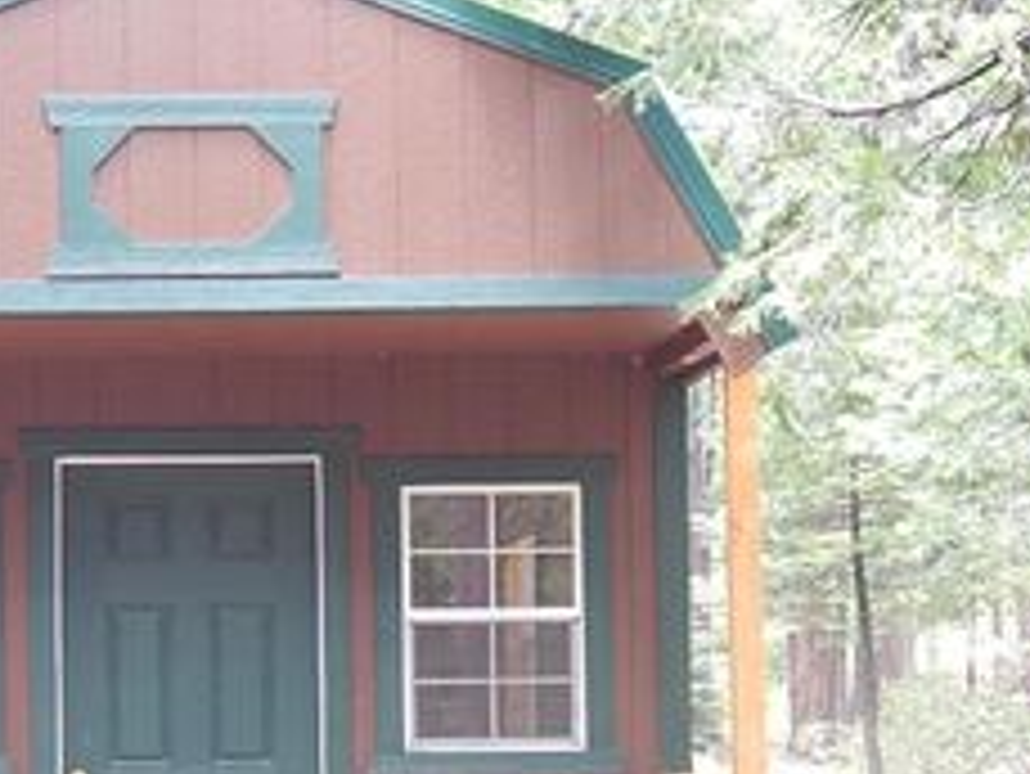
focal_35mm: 94
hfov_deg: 20.5
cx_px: 135
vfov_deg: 15.6
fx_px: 2798
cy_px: 691
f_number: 3.6
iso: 250
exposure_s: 1/30
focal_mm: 7.7
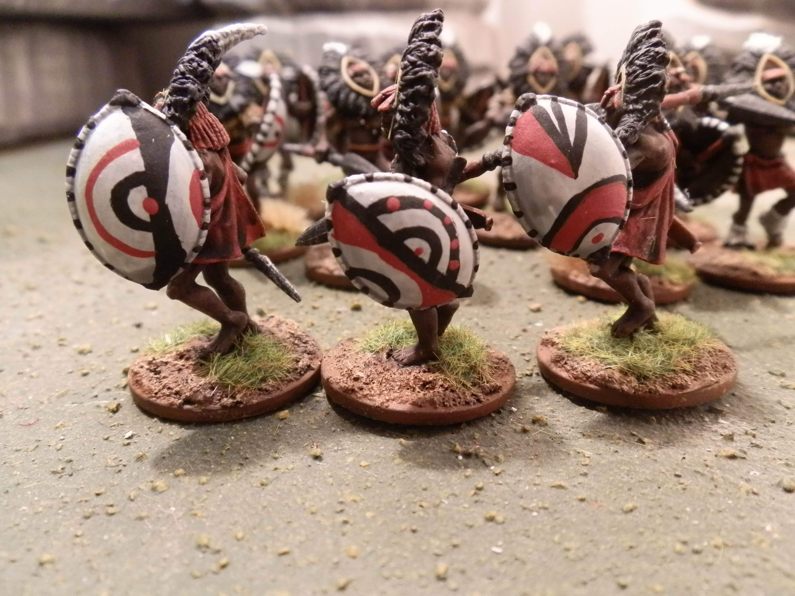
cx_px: 398
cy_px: 298
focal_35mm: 28
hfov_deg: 63.4
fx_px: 643
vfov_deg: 49.7
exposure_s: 1/40
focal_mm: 5
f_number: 3.1
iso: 400
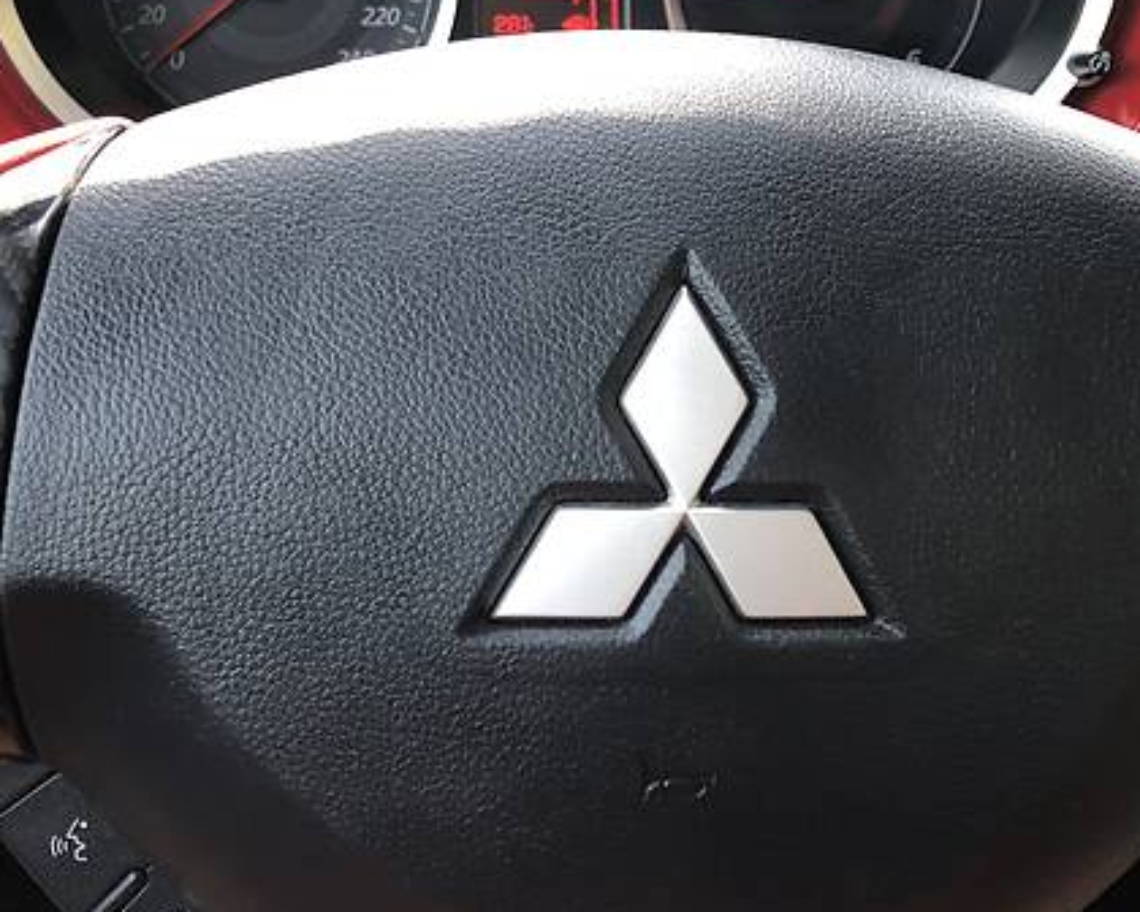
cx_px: 649
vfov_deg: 29.1
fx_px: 1754
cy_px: 518
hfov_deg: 35.9
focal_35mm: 52
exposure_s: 1/40
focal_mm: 4
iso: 25
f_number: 1.8
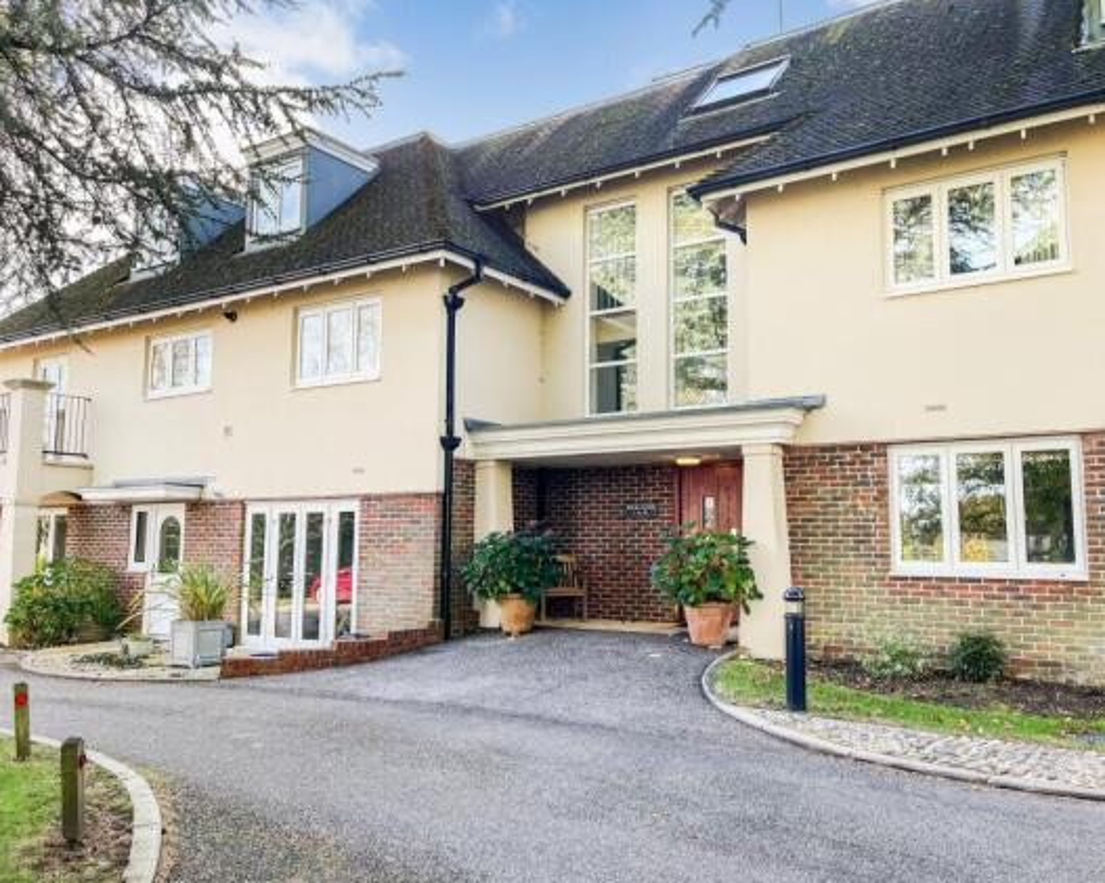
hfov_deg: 64.1
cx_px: 576
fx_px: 883
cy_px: 442
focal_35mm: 27
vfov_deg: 53.1
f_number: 1.6
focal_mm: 5.1
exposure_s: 1/200
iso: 32
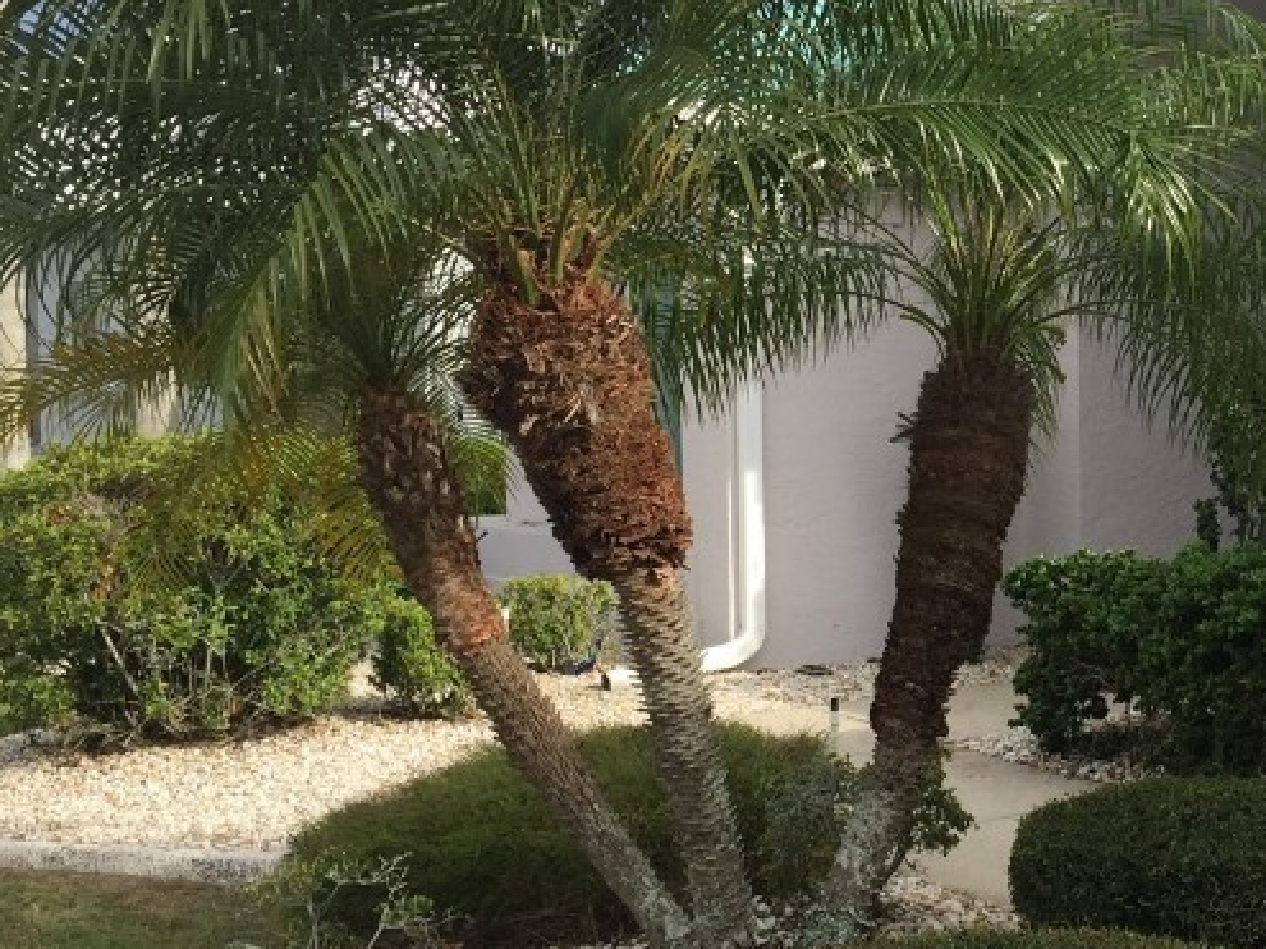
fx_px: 2194
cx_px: 1182
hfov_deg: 30.5
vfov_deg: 24.4
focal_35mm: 60
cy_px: 476
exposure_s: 1/1163
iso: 32
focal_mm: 4.15
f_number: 2.2
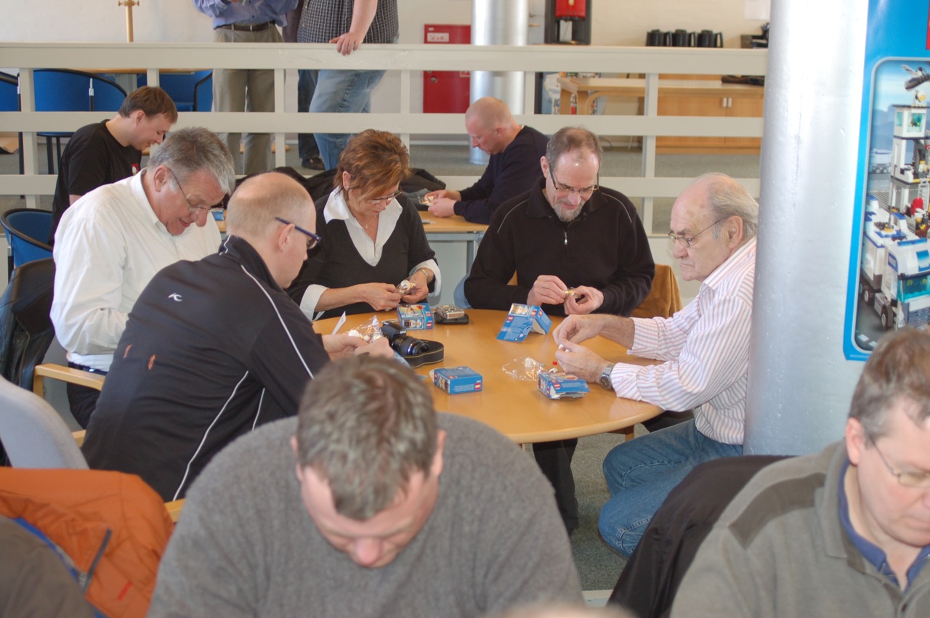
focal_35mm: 51
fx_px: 1316
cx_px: 465
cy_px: 309
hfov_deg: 38.9
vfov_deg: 26.4
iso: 400
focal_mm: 34
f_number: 3.2
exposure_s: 1/60
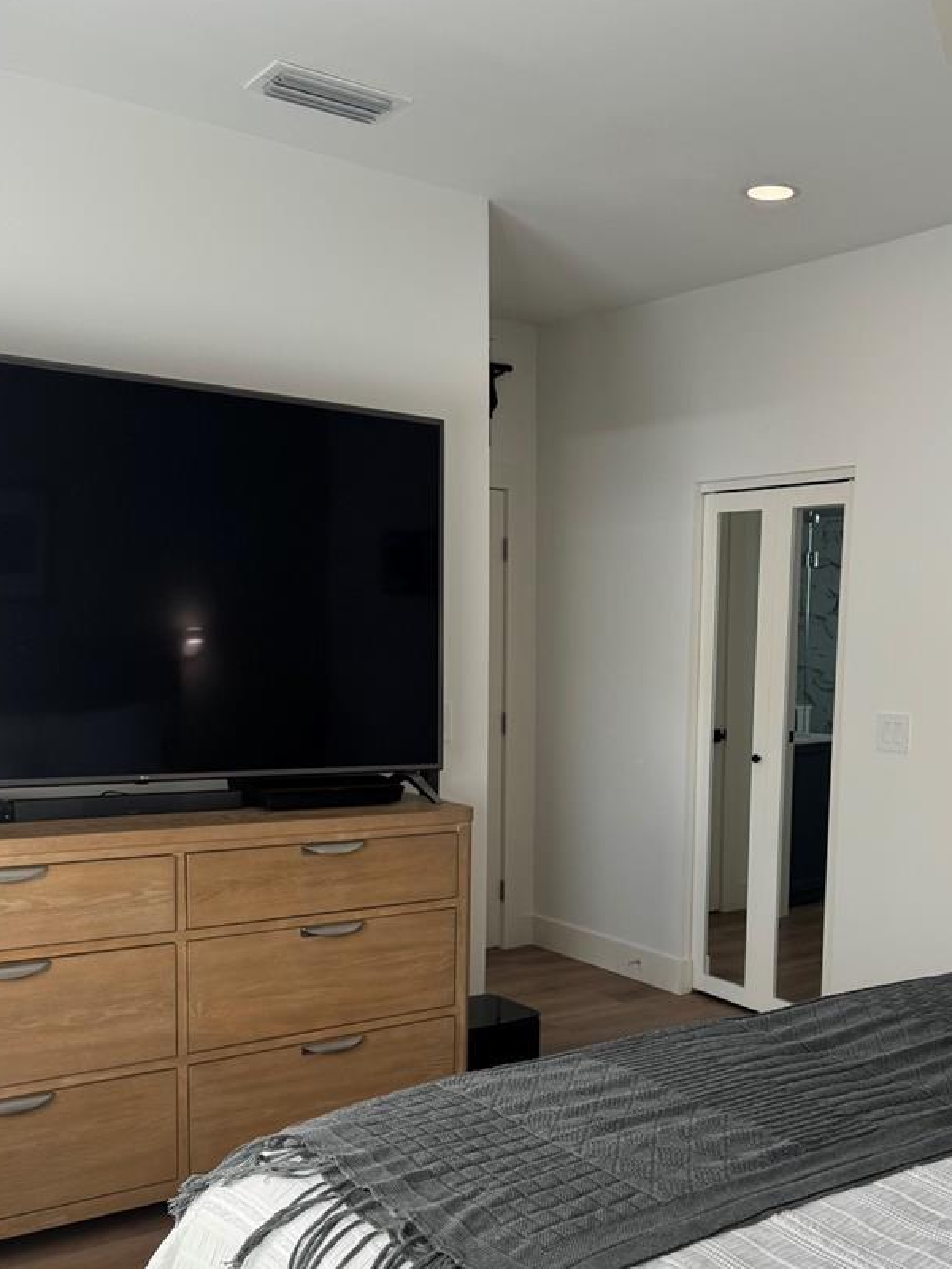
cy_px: 826
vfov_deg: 50.6
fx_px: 1320
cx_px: 646
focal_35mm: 36
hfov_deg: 39.1
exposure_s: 1/173
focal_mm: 6.76
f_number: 1.78
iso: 64
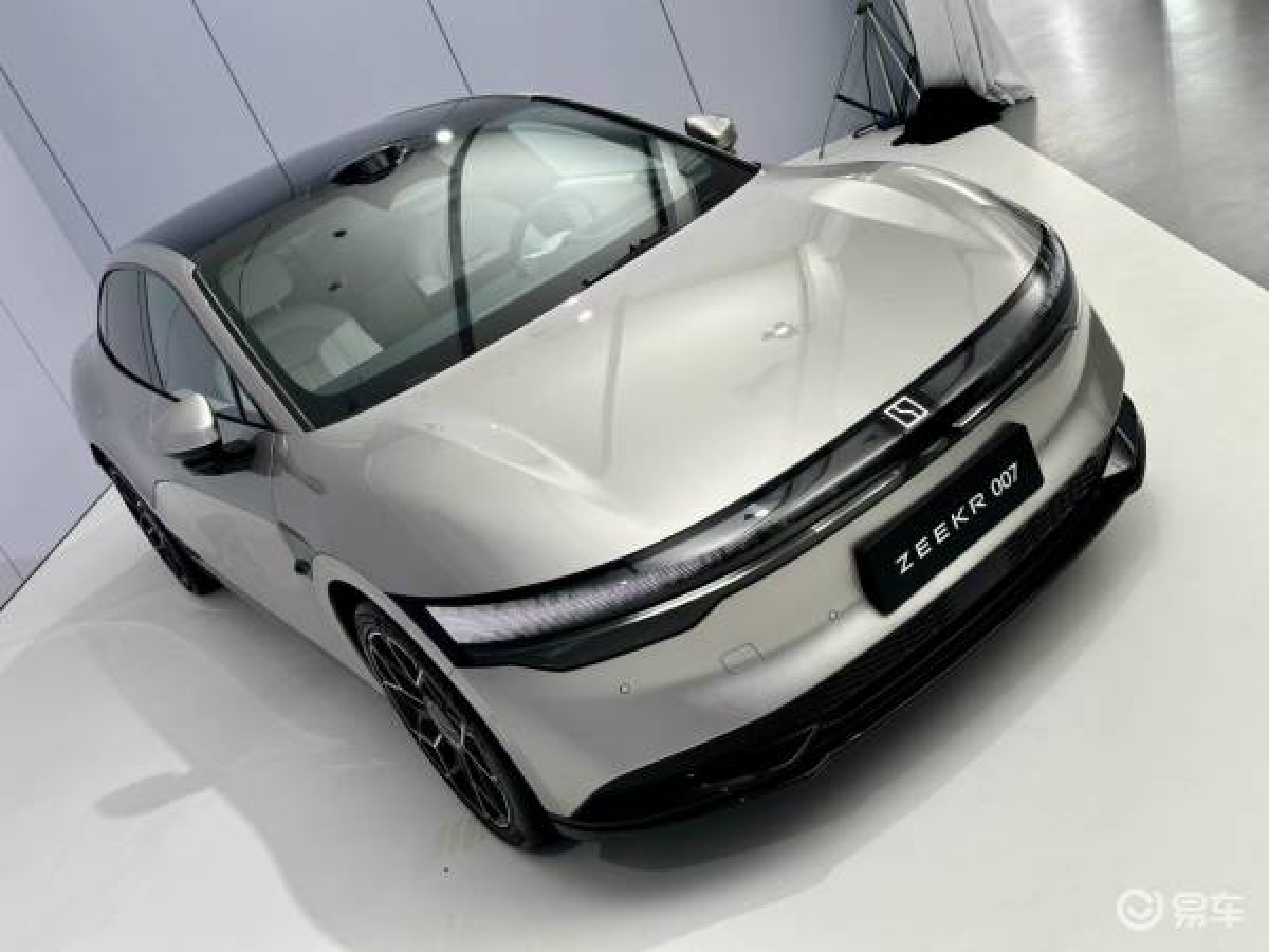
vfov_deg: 40.7
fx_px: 1283
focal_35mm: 35
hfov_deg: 52.6
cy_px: 476
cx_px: 634
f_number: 1.78
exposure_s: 1/289
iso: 80
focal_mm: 6.86
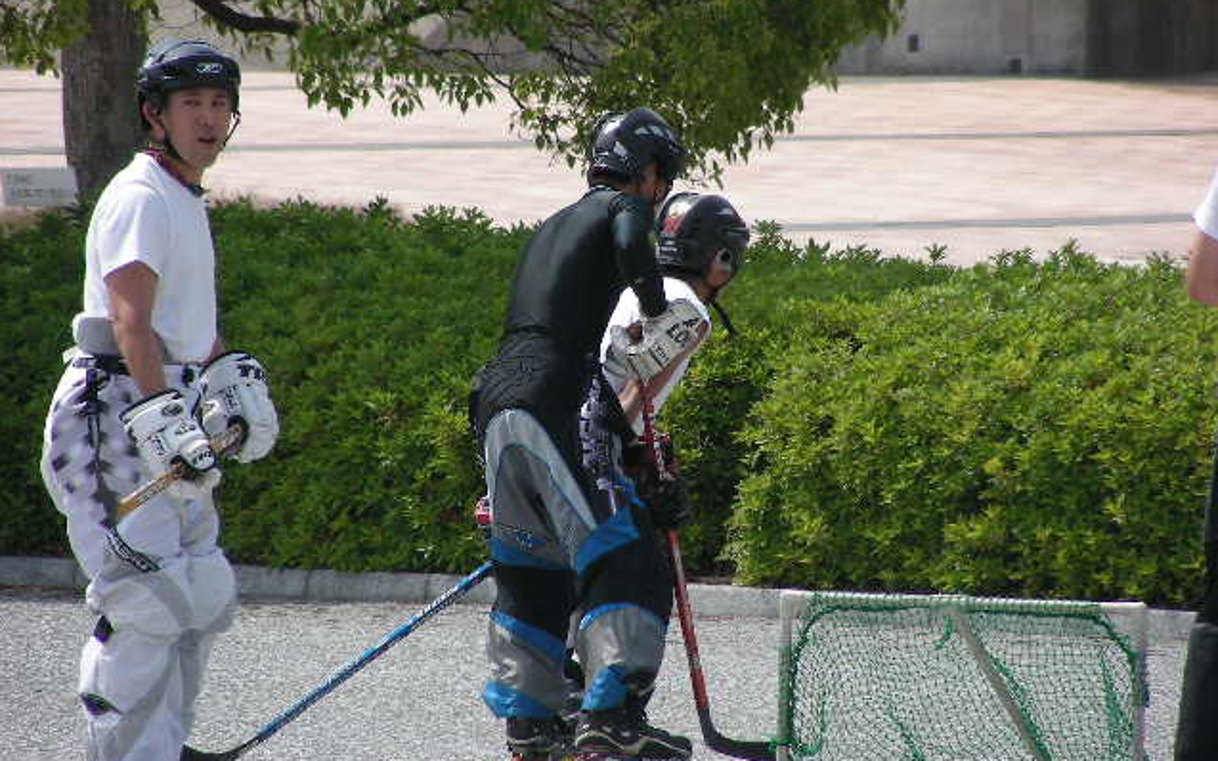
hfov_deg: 5.2
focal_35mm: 405
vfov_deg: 3.2
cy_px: 356
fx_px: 13443
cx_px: 608
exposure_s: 1/410
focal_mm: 63.3
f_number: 4
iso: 50
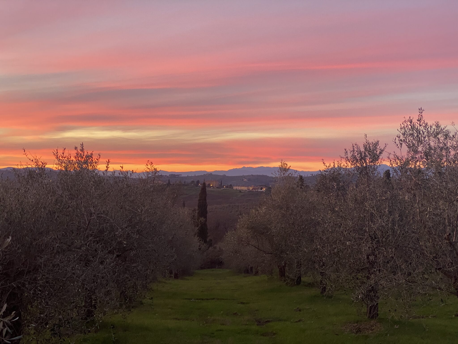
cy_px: 172
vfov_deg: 28.0
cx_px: 229
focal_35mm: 52
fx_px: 688
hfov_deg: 36.8
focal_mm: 6
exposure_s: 1/60
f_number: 2
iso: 200
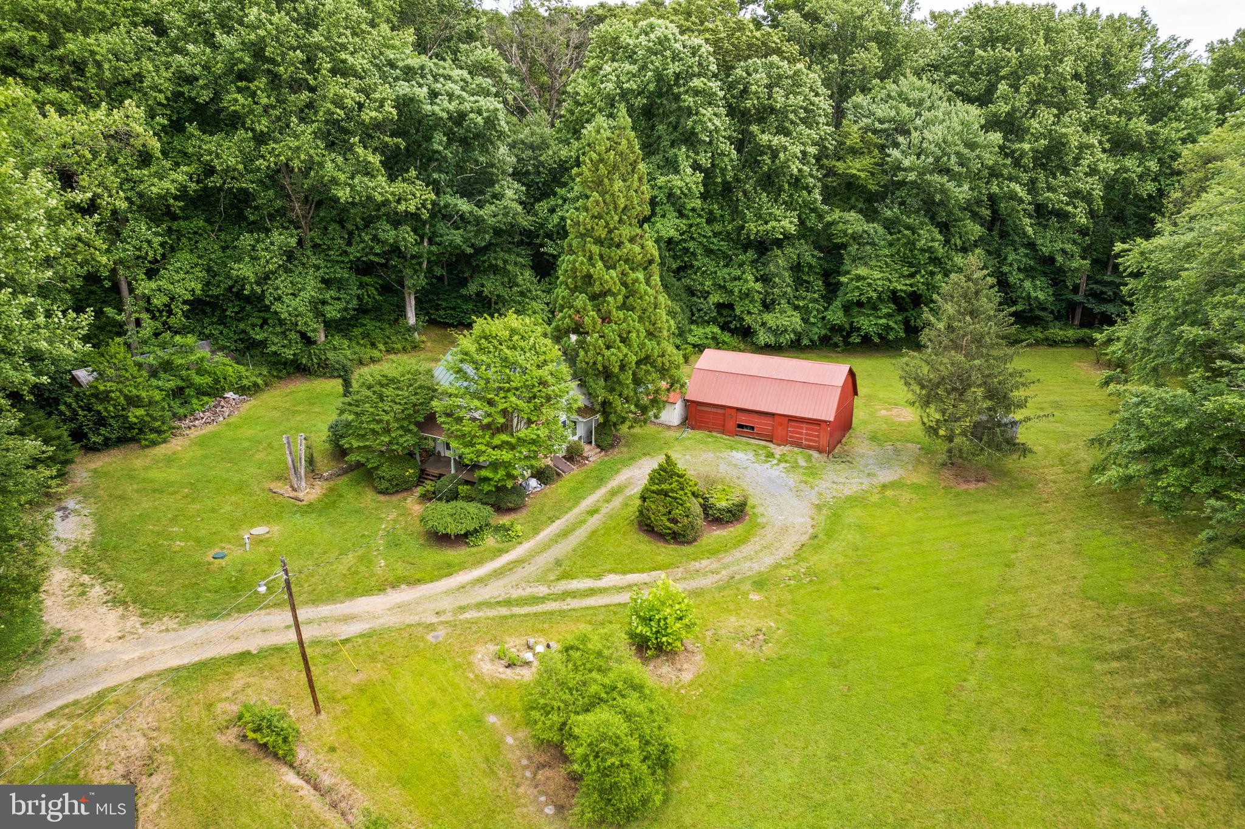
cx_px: 622
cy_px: 414
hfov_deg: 78.6
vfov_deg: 57.2
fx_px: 761
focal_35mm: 22
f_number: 2.8
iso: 100
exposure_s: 1/350
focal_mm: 8.38
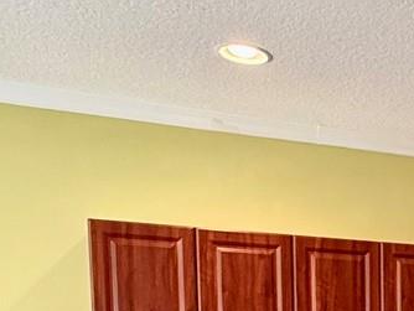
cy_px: 445
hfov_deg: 24.9
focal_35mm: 67
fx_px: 802
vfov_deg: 19.5
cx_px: 545
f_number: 2.2
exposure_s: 1/60
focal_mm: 2.22
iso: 320
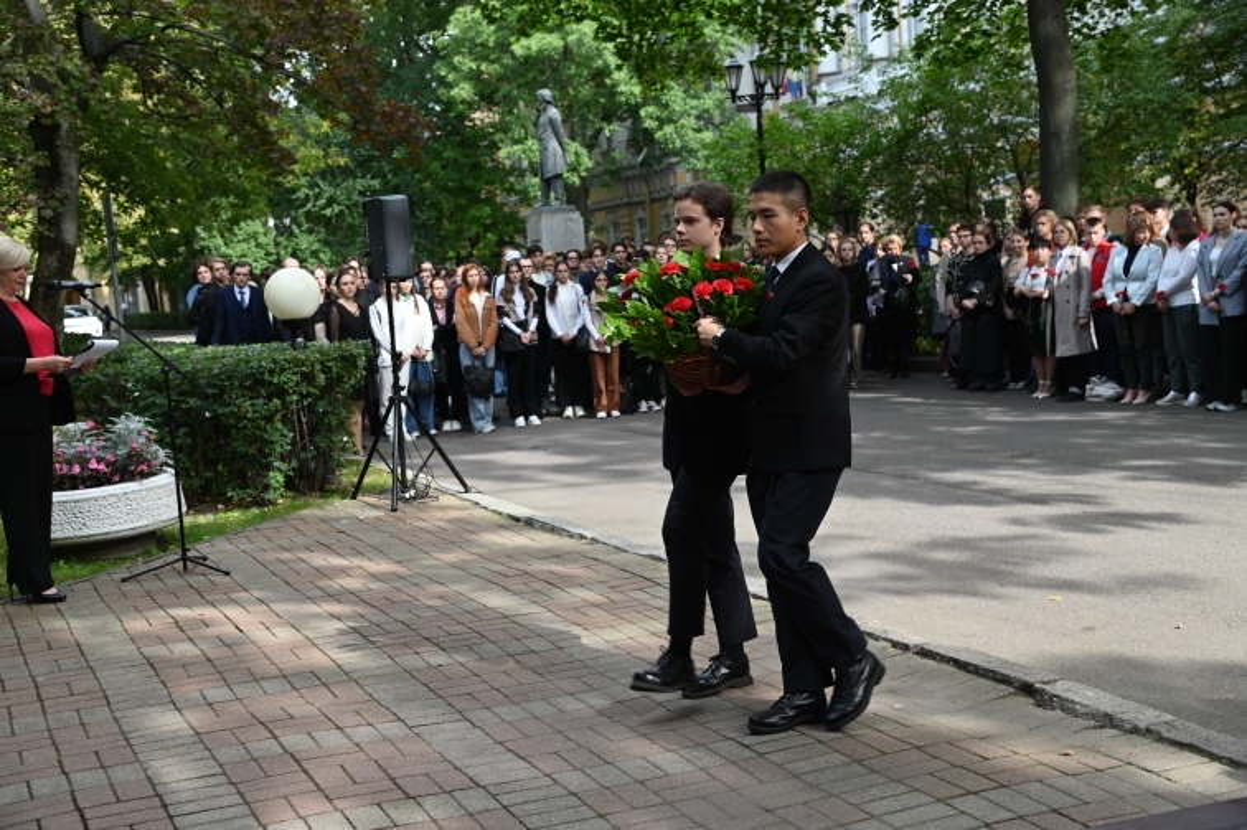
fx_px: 1592
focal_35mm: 46
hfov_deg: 42.8
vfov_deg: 29.2
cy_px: 415
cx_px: 624
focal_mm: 46
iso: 200
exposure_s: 1/250
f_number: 5
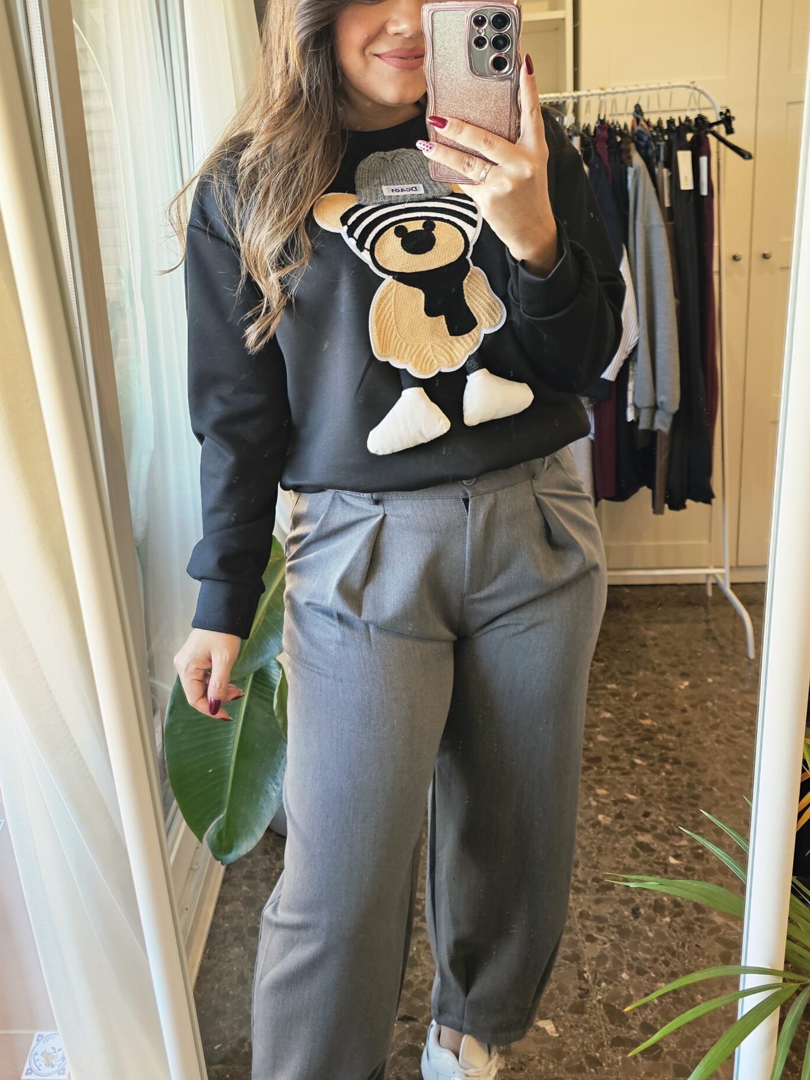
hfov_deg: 43.9
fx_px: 998
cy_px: 459
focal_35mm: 32
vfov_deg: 56.6
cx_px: 322
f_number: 1.7
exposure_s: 1/142
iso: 250
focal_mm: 6.3
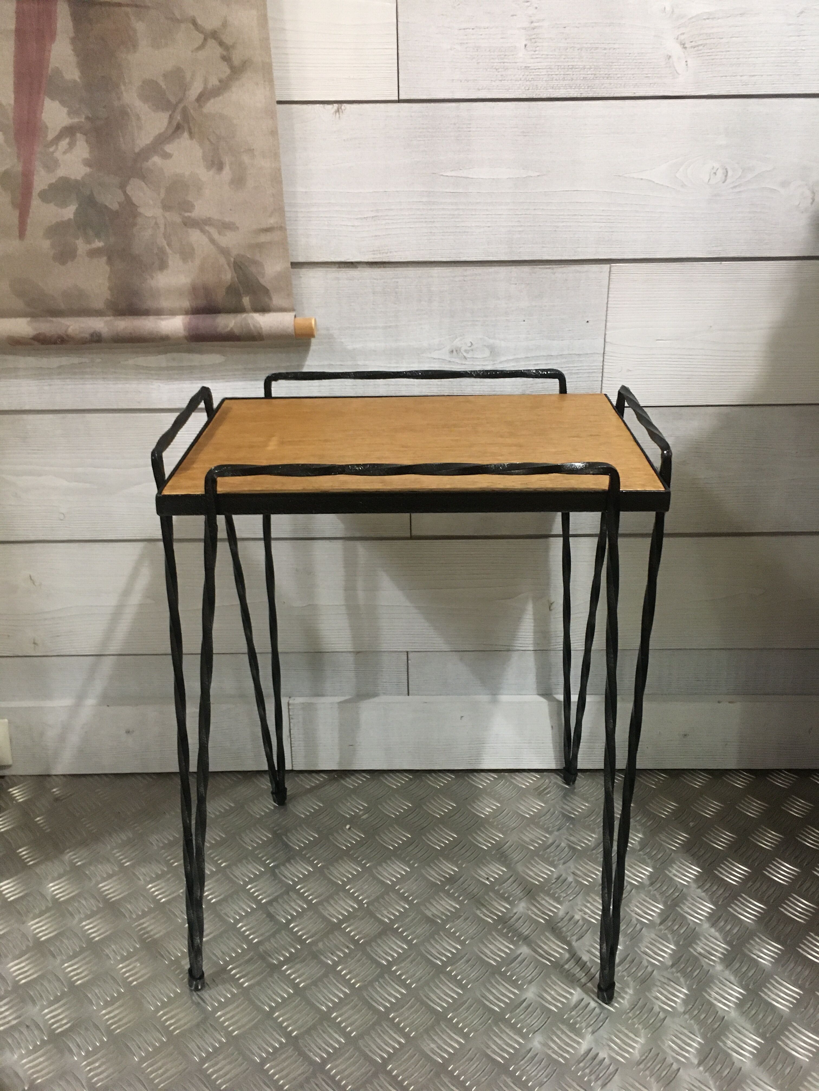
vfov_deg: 61.7
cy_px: 546
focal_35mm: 29
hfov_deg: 48.2
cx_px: 410
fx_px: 915
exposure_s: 1/17
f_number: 2.2
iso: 200
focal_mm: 4.15
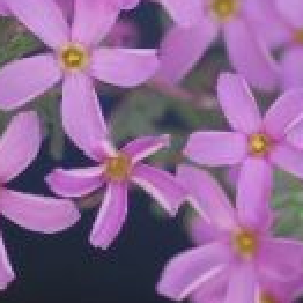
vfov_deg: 4.0
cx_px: 326
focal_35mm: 438
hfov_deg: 4.0
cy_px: 112
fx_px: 4338
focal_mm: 90
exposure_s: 1/250
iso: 200
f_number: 3.2
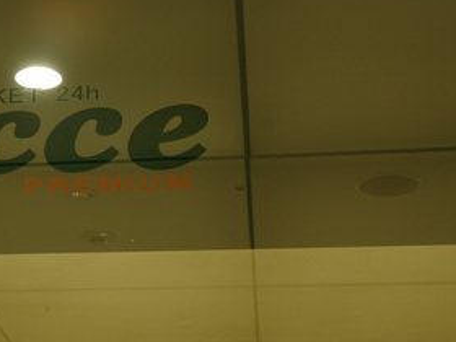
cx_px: -16
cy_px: 173
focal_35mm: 105
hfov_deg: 18.2
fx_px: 1383
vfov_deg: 14.1
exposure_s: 1/125
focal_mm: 34
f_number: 5.6
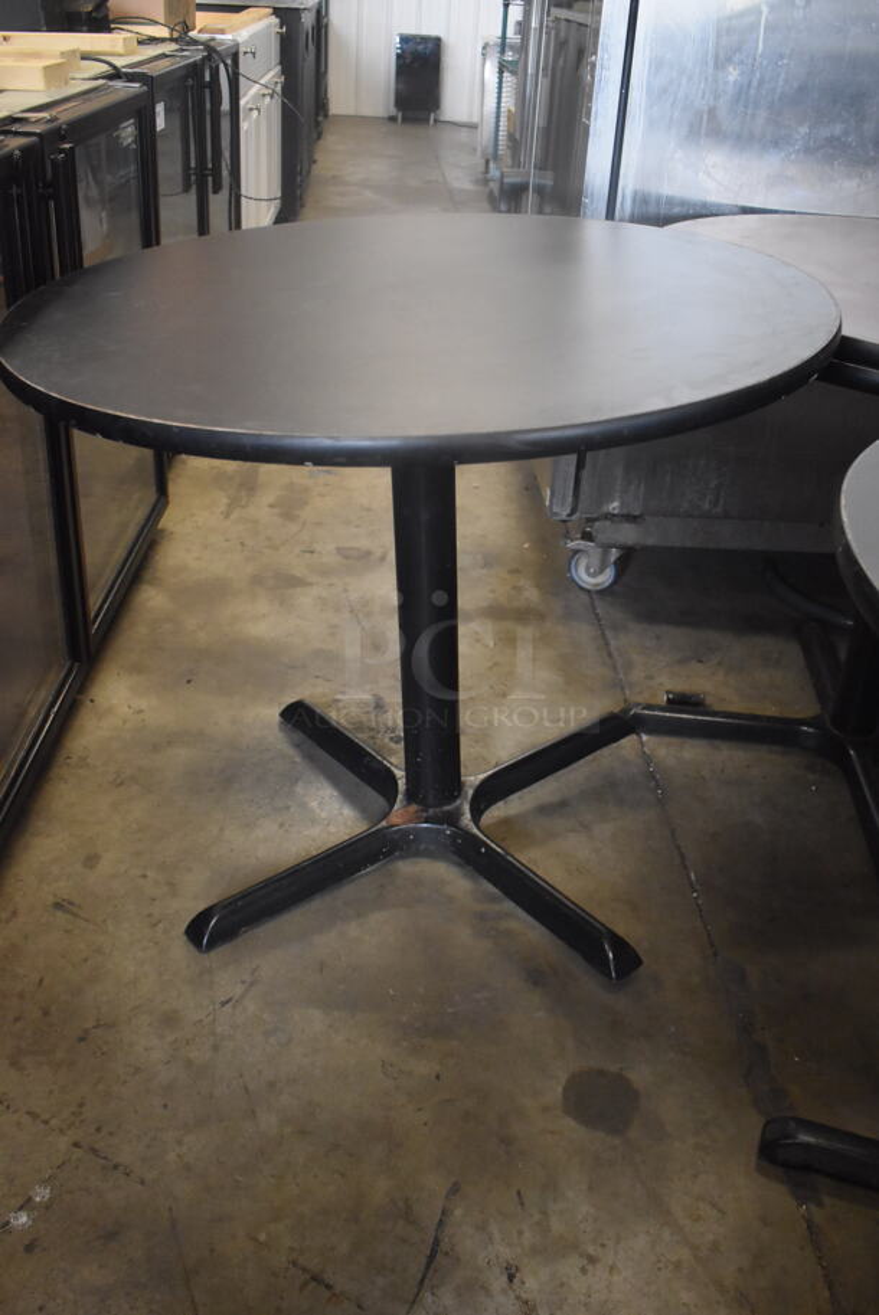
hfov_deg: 40.0
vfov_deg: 57.2
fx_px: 1207
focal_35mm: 33
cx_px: 440
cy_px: 658
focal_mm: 22
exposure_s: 1/125
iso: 3200
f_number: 3.8
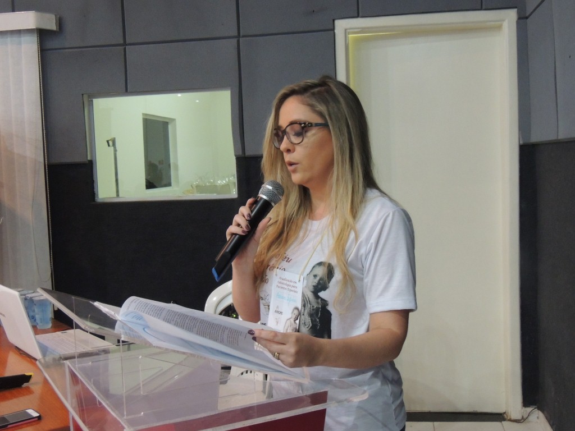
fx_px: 714
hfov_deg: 43.9
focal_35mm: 43
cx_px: 288
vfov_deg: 33.6
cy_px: 216
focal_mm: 7.6
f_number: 3.4
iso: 800
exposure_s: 1/10
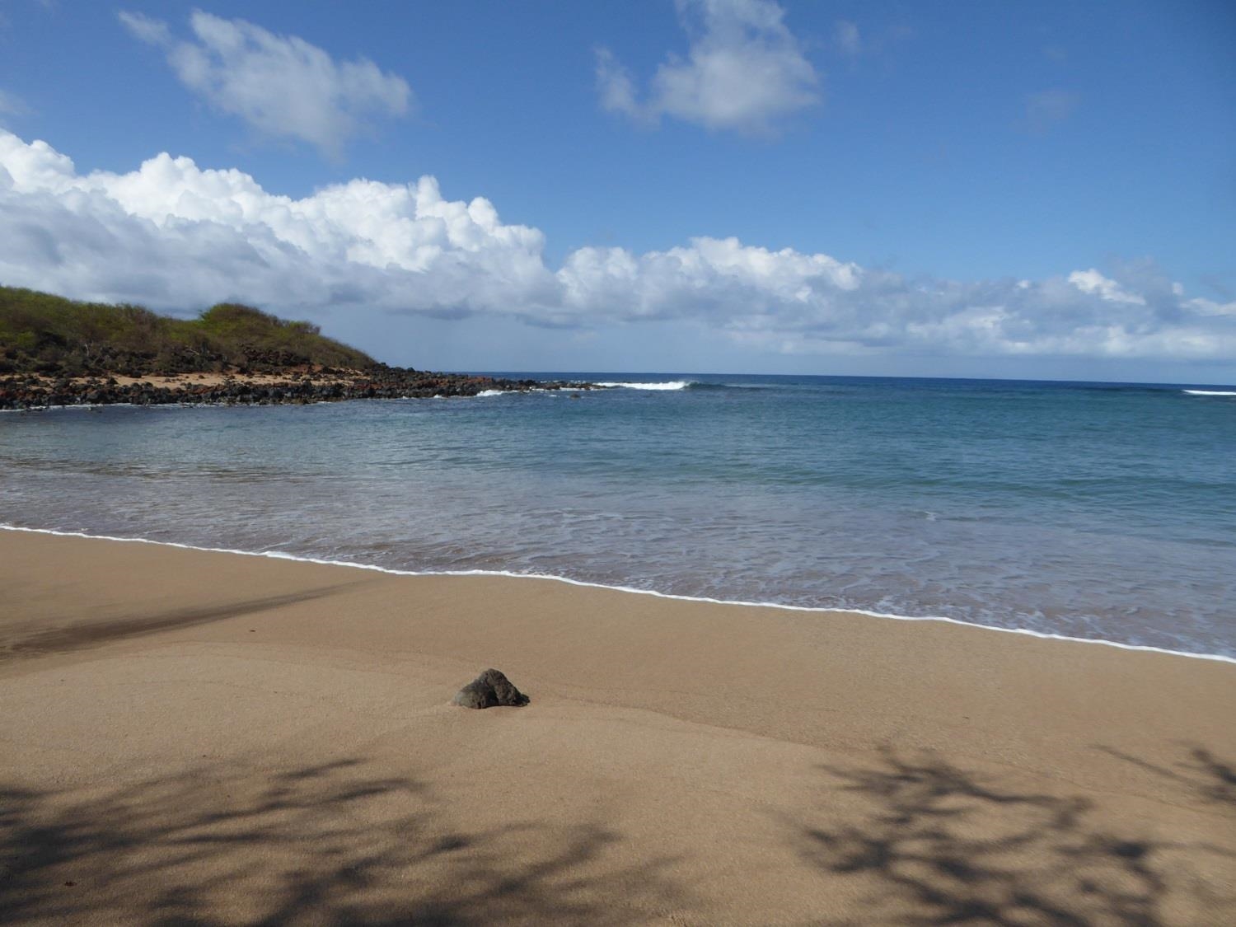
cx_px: 618
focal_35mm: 24
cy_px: 464
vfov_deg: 56.8
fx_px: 857
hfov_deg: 71.6
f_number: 4
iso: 100
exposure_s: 1/1300
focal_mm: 4.3
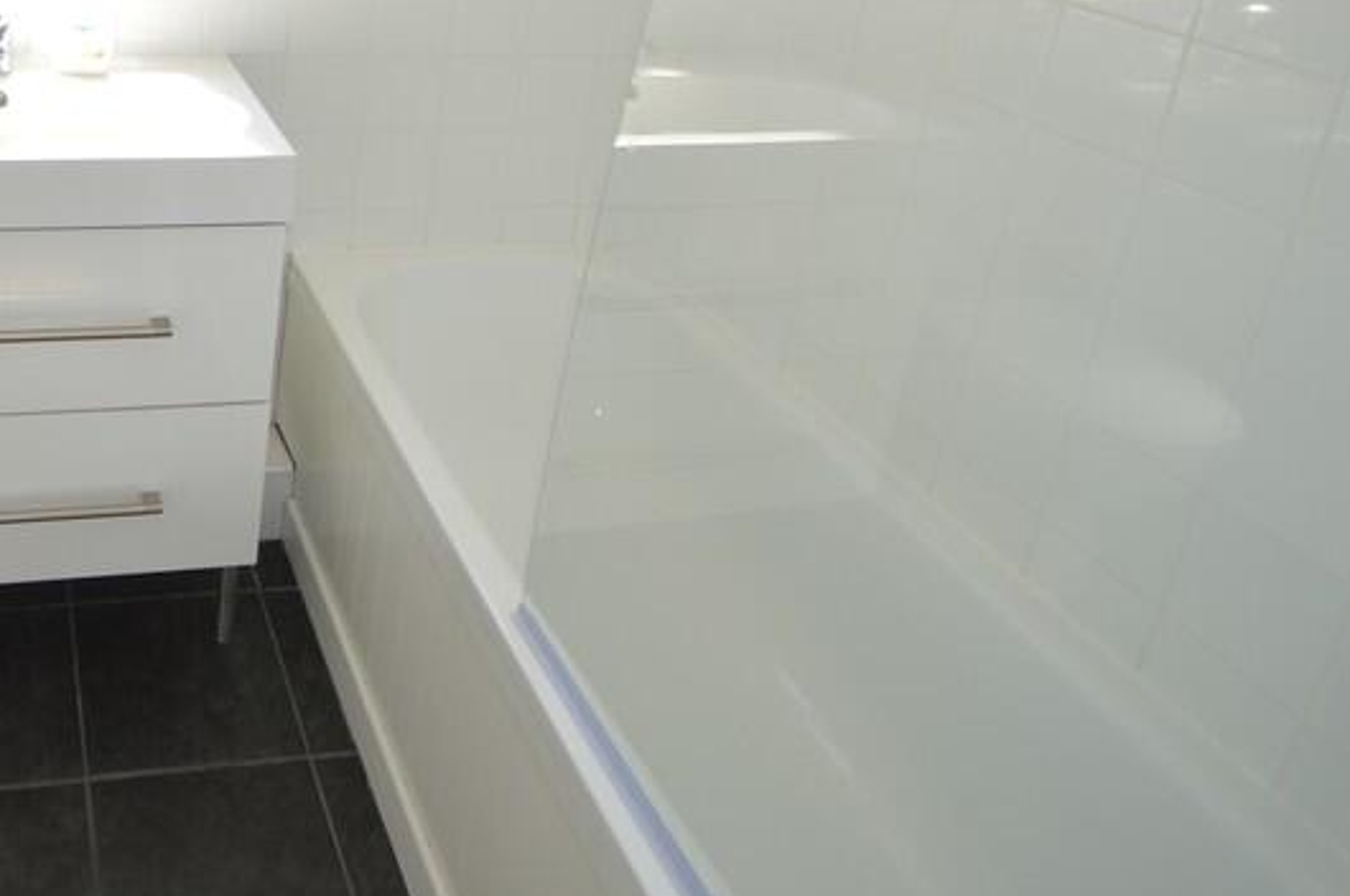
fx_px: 1086
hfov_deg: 57.2
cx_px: 204
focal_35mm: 29
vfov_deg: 40.5
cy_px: 45
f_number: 4
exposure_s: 1/125
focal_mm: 10
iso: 140
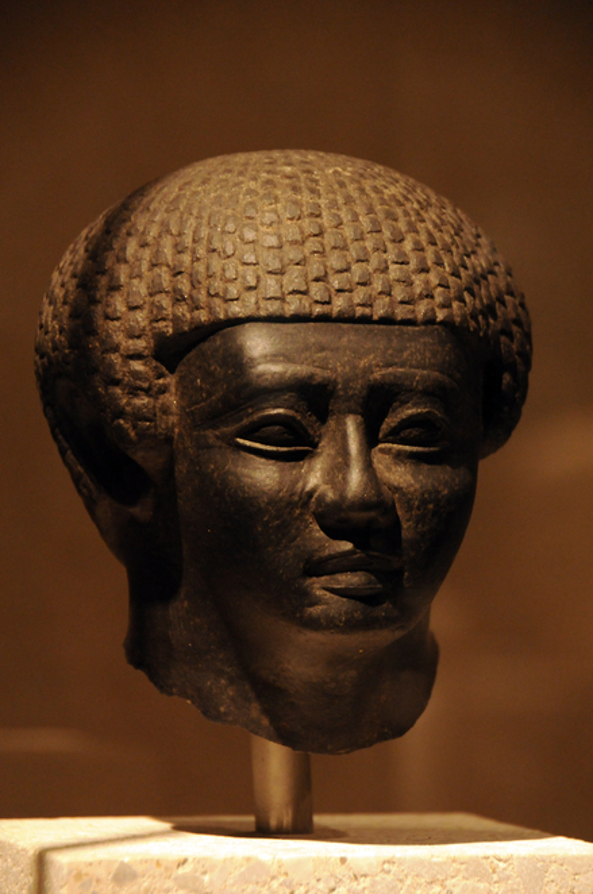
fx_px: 5207
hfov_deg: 6.5
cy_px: 447
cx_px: 296
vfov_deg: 9.8
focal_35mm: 210
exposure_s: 1/40
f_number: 7.1
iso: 1600
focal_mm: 140
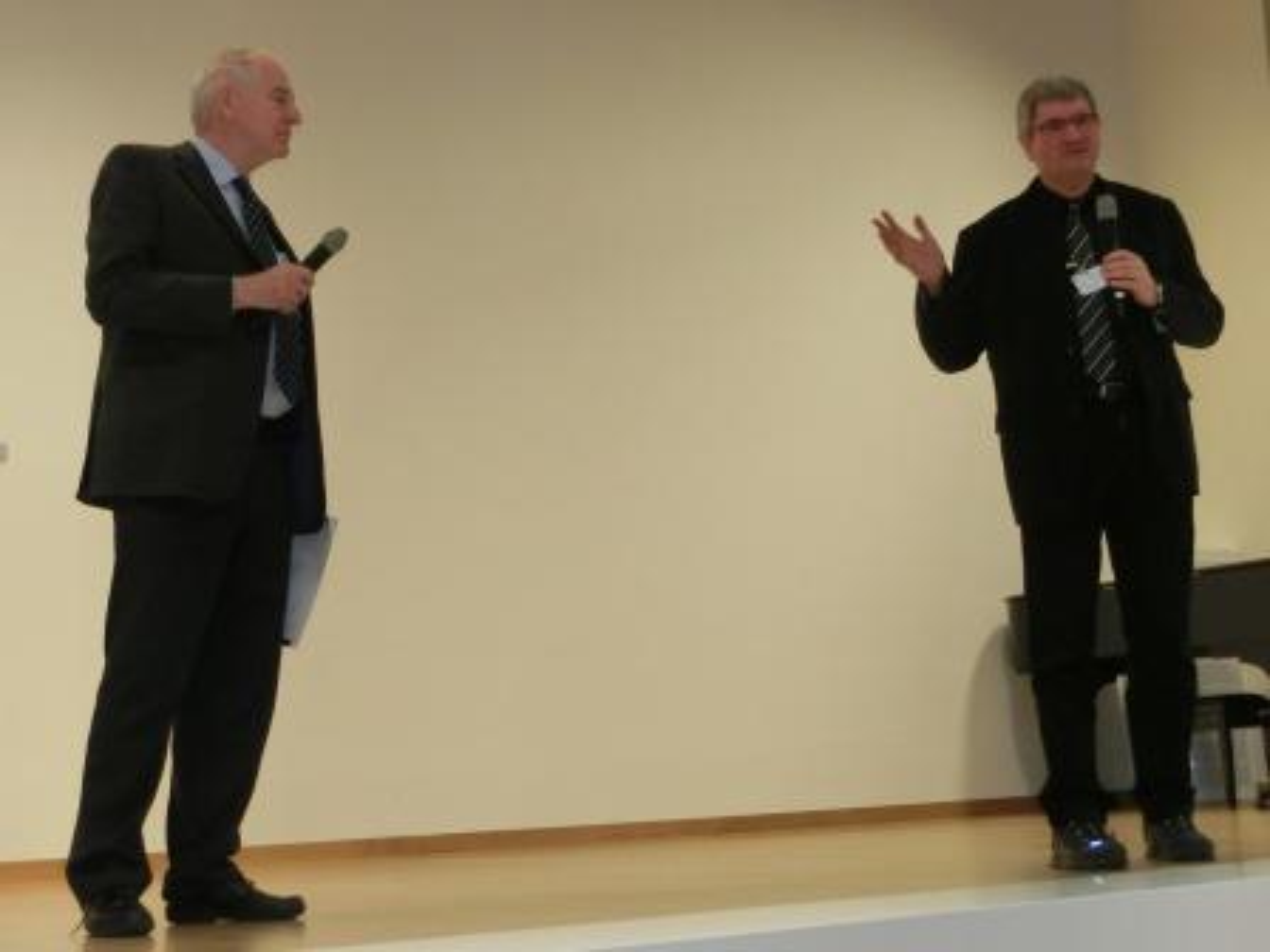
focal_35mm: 60
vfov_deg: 24.4
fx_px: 2201
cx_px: 635
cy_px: 476
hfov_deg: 32.2
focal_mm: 10.7
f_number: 5
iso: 400
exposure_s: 1/60
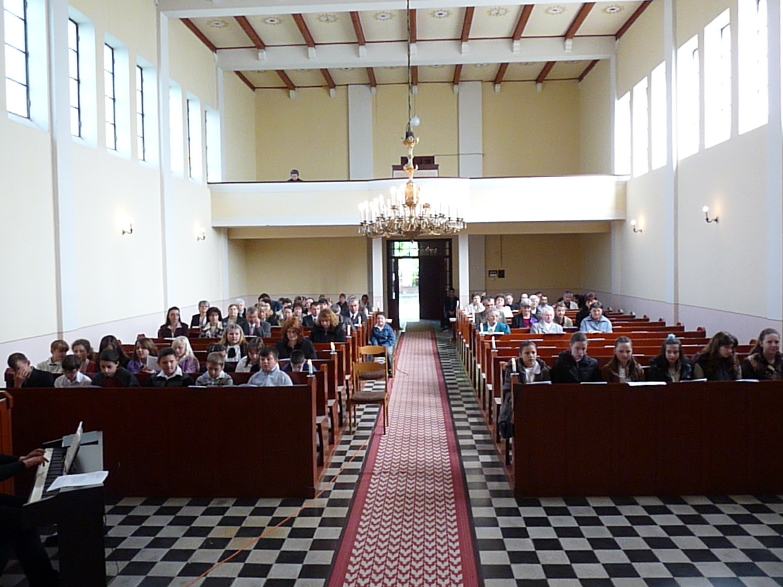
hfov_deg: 65.3
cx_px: 392
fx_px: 611
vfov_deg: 51.4
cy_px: 294
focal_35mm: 27
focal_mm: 4.8
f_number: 3.6
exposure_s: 1/100
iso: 800
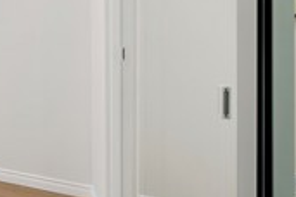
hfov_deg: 22.0
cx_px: -248
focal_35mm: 45
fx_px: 370
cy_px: 27
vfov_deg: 28.9
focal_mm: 12
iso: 80
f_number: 8
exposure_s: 1/6
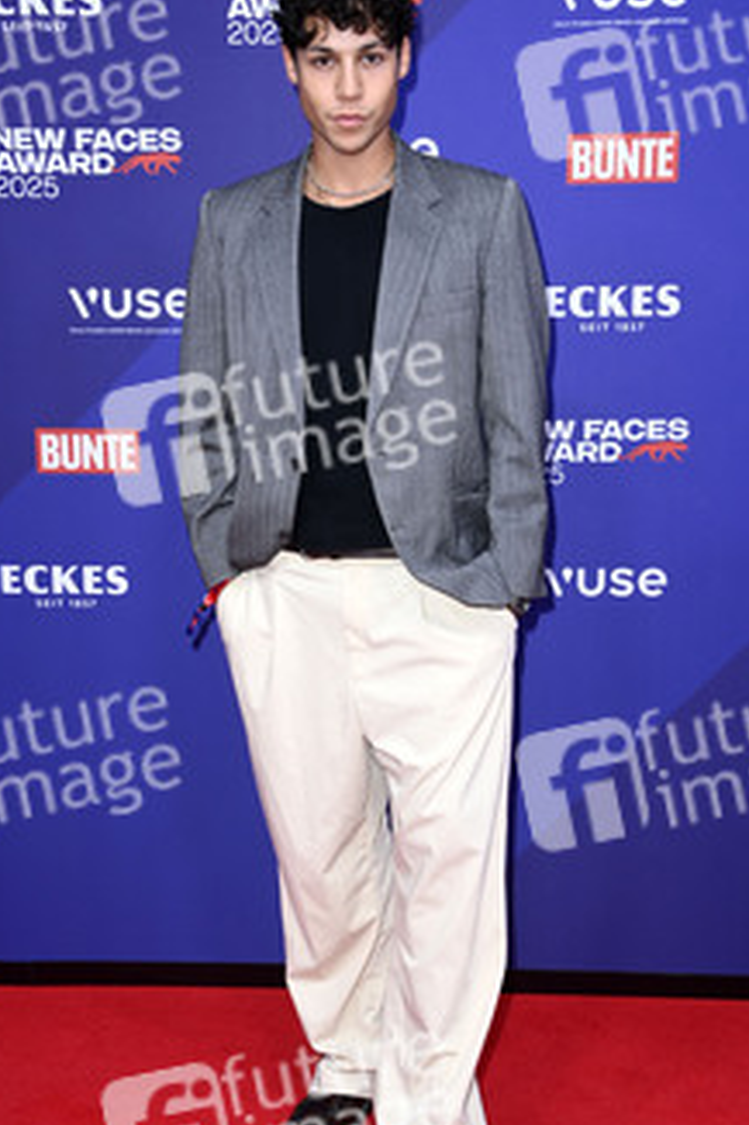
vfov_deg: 36.9
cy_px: 597
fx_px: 1687
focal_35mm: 54
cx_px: 380
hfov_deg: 25.0
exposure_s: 1/250
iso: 800
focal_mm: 44
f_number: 5.6
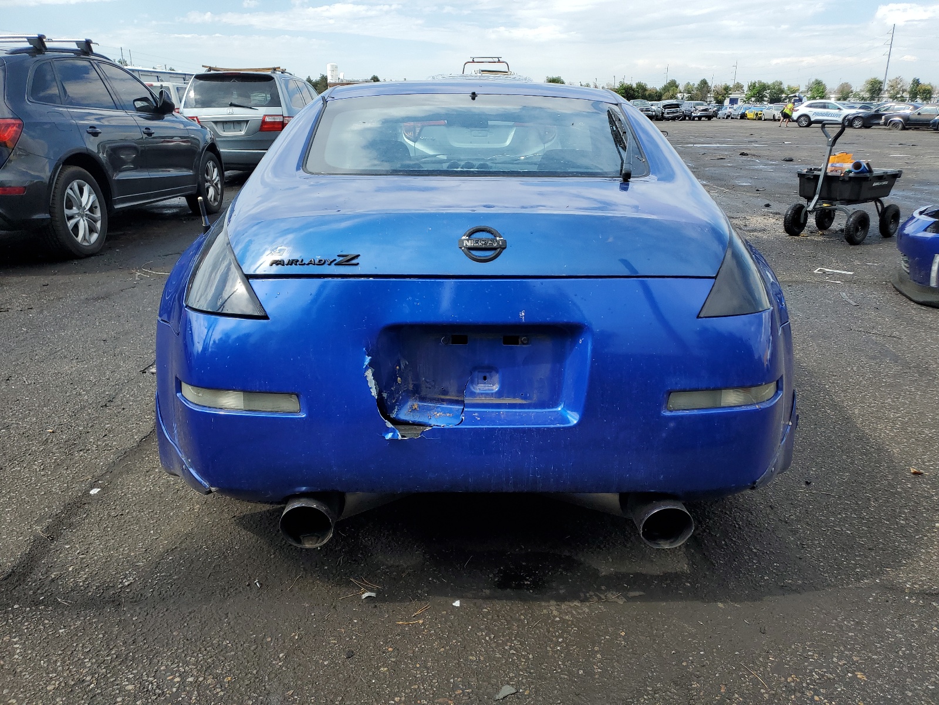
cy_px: 352
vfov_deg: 53.1
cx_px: 470
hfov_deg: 67.3
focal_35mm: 26
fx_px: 705
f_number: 1.5
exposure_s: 1/2000
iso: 50
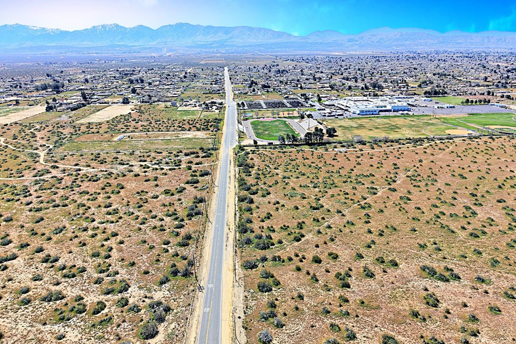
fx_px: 373
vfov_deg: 49.4
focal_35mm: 26
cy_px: 193
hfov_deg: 69.4
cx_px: 266
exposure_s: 1/6400
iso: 200
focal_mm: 8.67
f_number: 1.8
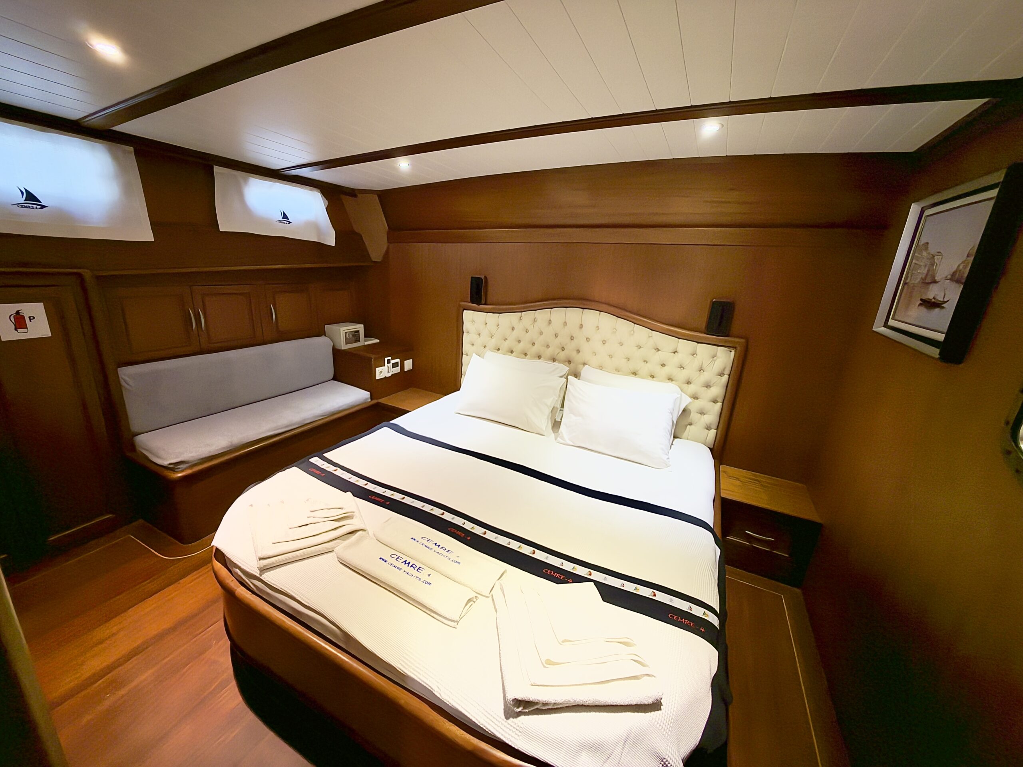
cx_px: 512
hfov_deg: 102.1
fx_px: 414
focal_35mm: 14
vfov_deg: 85.7
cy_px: 384
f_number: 2.2
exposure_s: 1/60
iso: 1000
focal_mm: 2.22
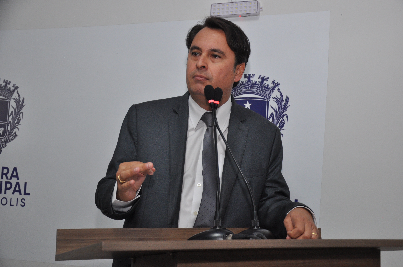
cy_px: 134
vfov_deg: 22.6
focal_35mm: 60
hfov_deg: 33.4
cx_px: 202
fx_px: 671
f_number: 5.6
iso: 640
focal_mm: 40
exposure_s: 1/60
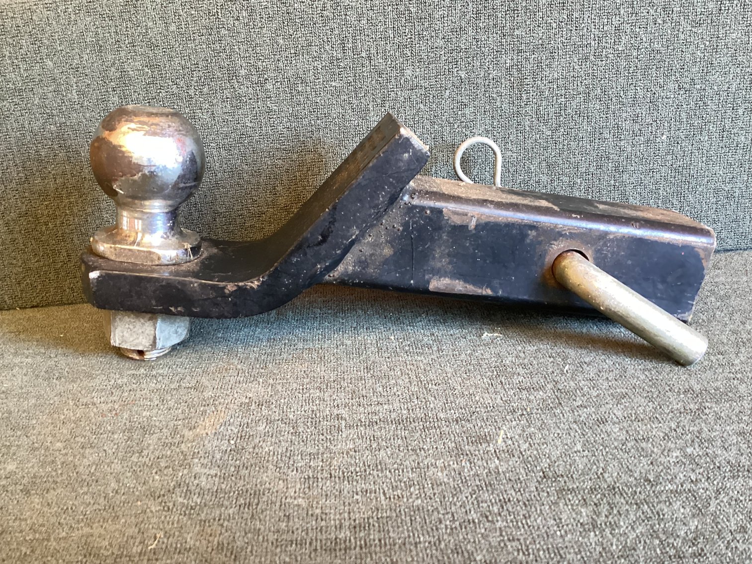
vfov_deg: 45.4
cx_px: 376
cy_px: 282
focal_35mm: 31
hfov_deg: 58.3
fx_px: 673
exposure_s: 1/33
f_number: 2.4
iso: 250
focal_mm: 3.3
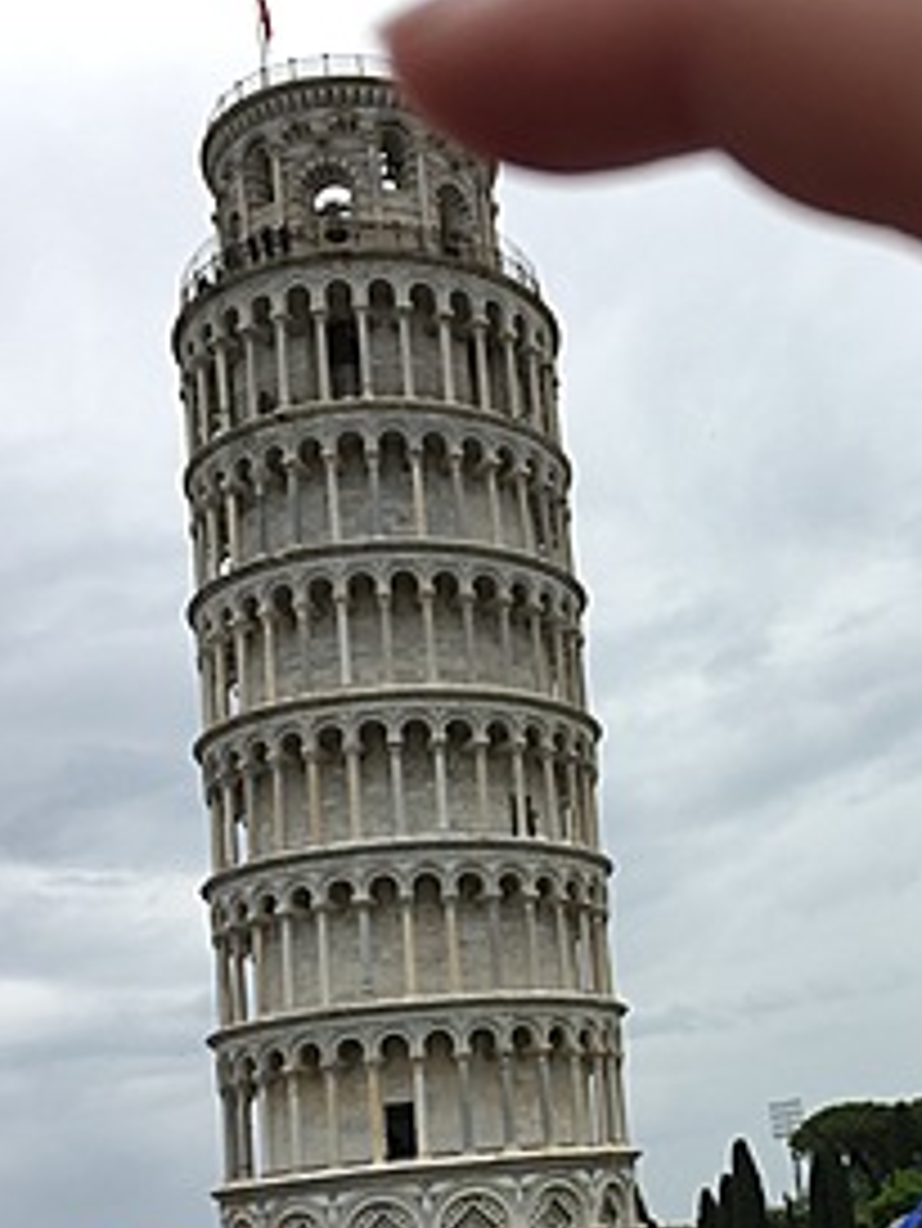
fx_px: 1810
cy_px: 918
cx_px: 733
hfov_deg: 28.0
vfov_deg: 36.6
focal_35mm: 51
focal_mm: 4.15
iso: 32
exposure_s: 1/670
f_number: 2.2
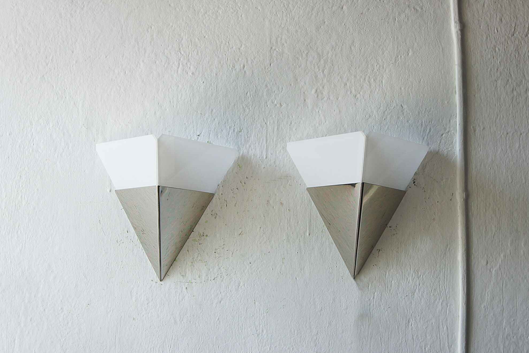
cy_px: 178
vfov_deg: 17.9
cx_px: 263
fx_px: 1116
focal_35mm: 76
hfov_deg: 26.7
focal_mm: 50
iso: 400
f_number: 5.6
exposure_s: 1/160
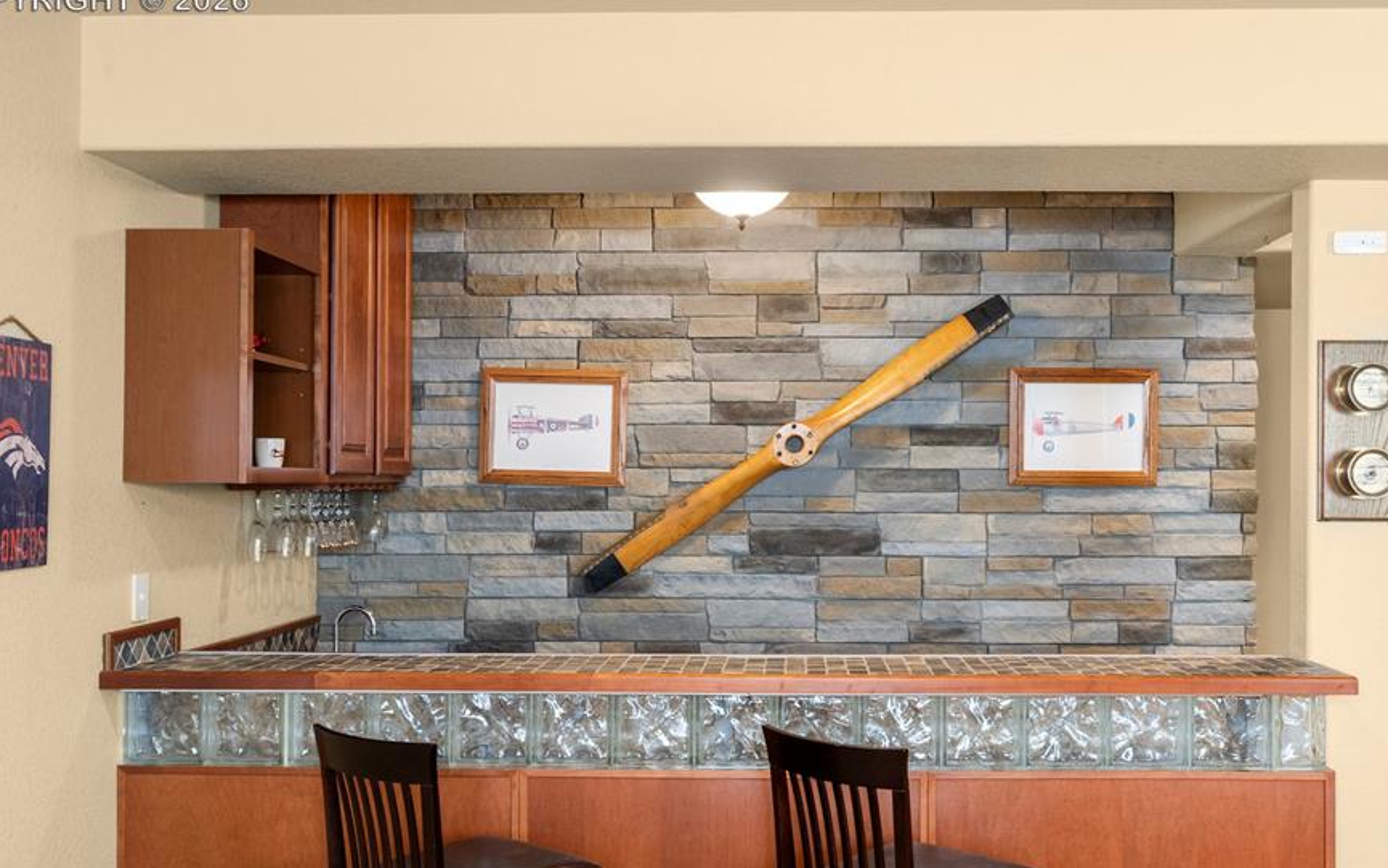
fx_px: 1551
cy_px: 470
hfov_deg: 48.1
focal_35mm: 41
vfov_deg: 31.2
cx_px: 756
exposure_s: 1/2
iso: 1000
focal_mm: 34
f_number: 11
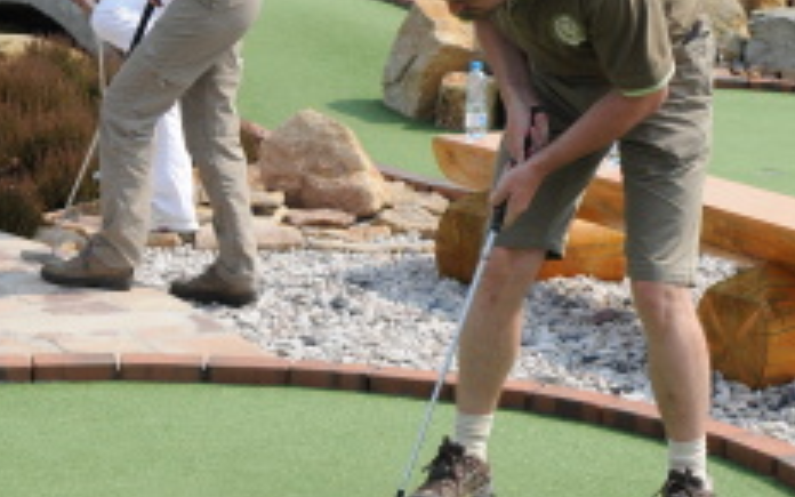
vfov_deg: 9.5
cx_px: 473
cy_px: 151
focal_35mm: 138
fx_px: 2990
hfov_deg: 15.1
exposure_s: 1/640
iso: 200
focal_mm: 42
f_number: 7.1
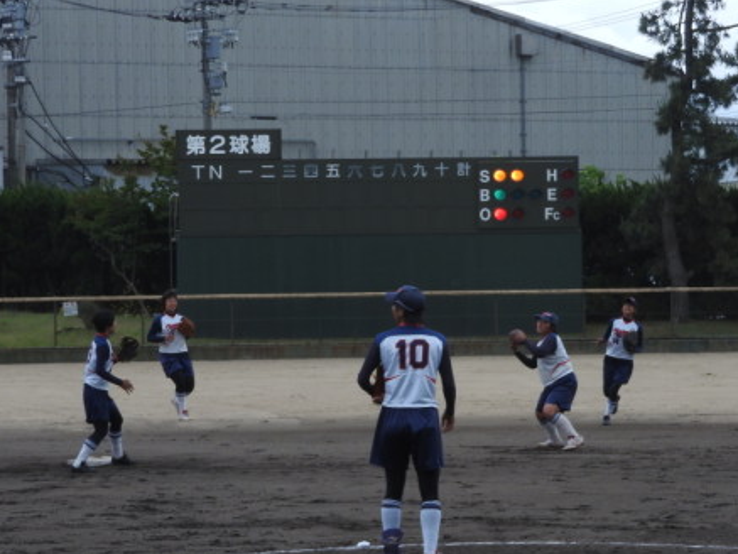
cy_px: 321
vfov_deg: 9.4
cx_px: 439
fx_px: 3369
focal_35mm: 158
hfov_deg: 12.5
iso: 100
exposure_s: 1/320
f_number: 5
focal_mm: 20.6
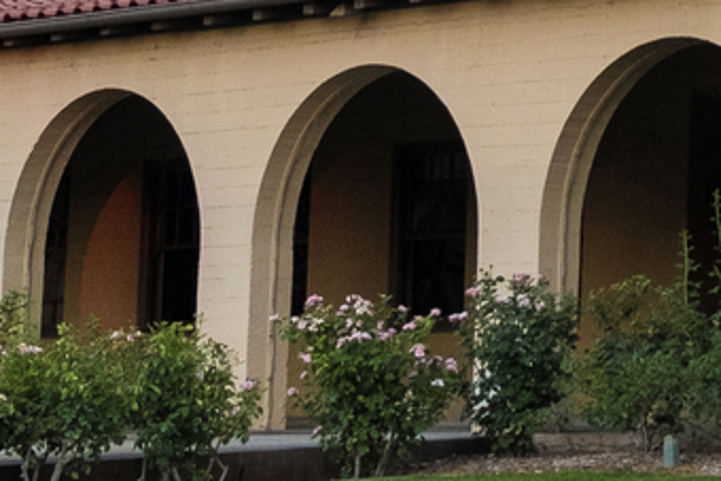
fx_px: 3506
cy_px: -70
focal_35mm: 175
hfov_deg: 11.2
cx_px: 1113
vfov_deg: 7.8
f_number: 3.6
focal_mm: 20.5
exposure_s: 1/250
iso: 500
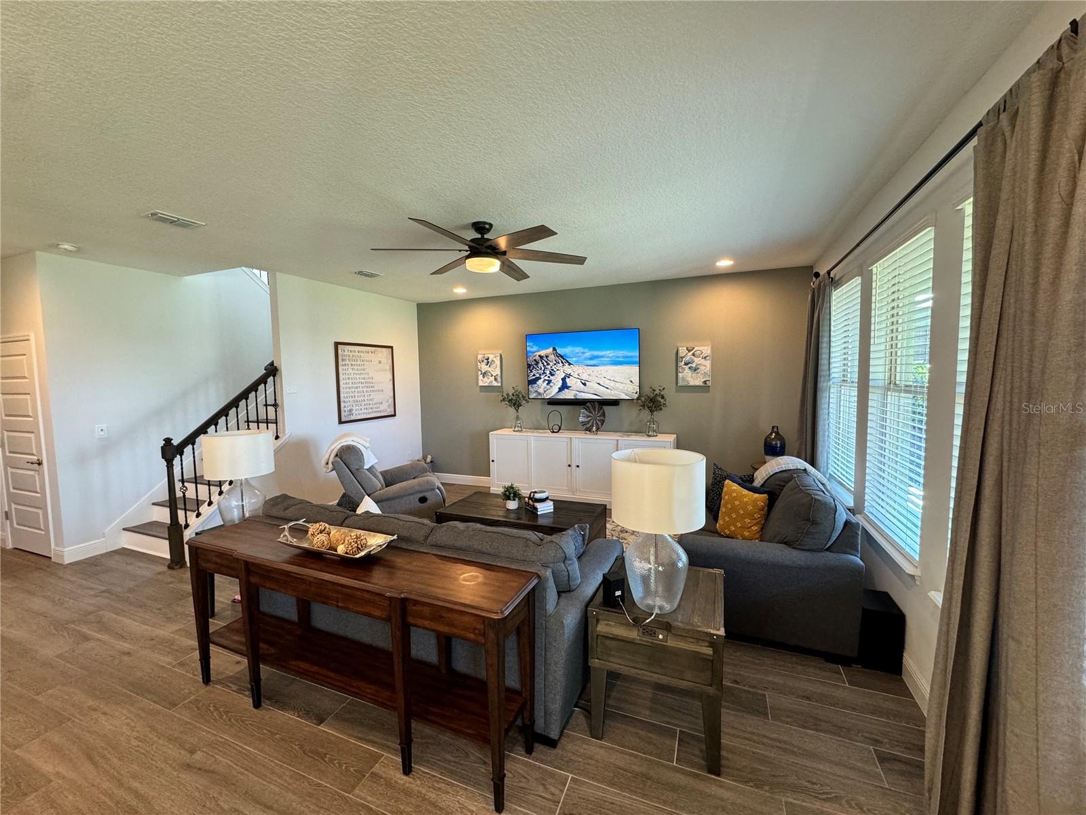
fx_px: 439
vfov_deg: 85.7
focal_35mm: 14
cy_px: 408
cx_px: 543
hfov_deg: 102.1
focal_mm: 2.22
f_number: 2.2
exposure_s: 1/60
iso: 200
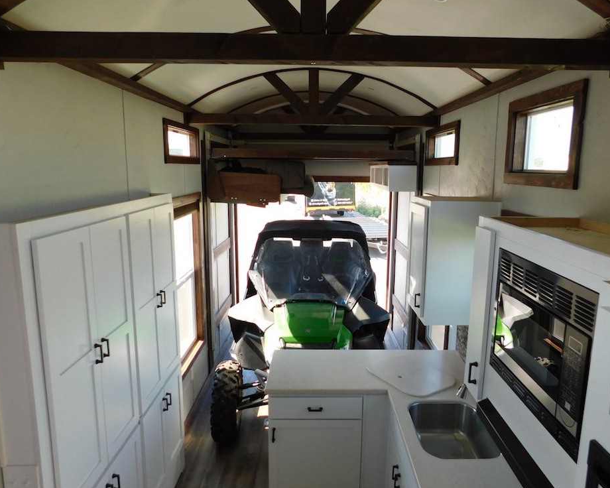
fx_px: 451
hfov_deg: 68.0
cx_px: 332
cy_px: 240
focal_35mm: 25
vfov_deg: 56.8
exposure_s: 1/125
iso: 125
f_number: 3
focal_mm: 4
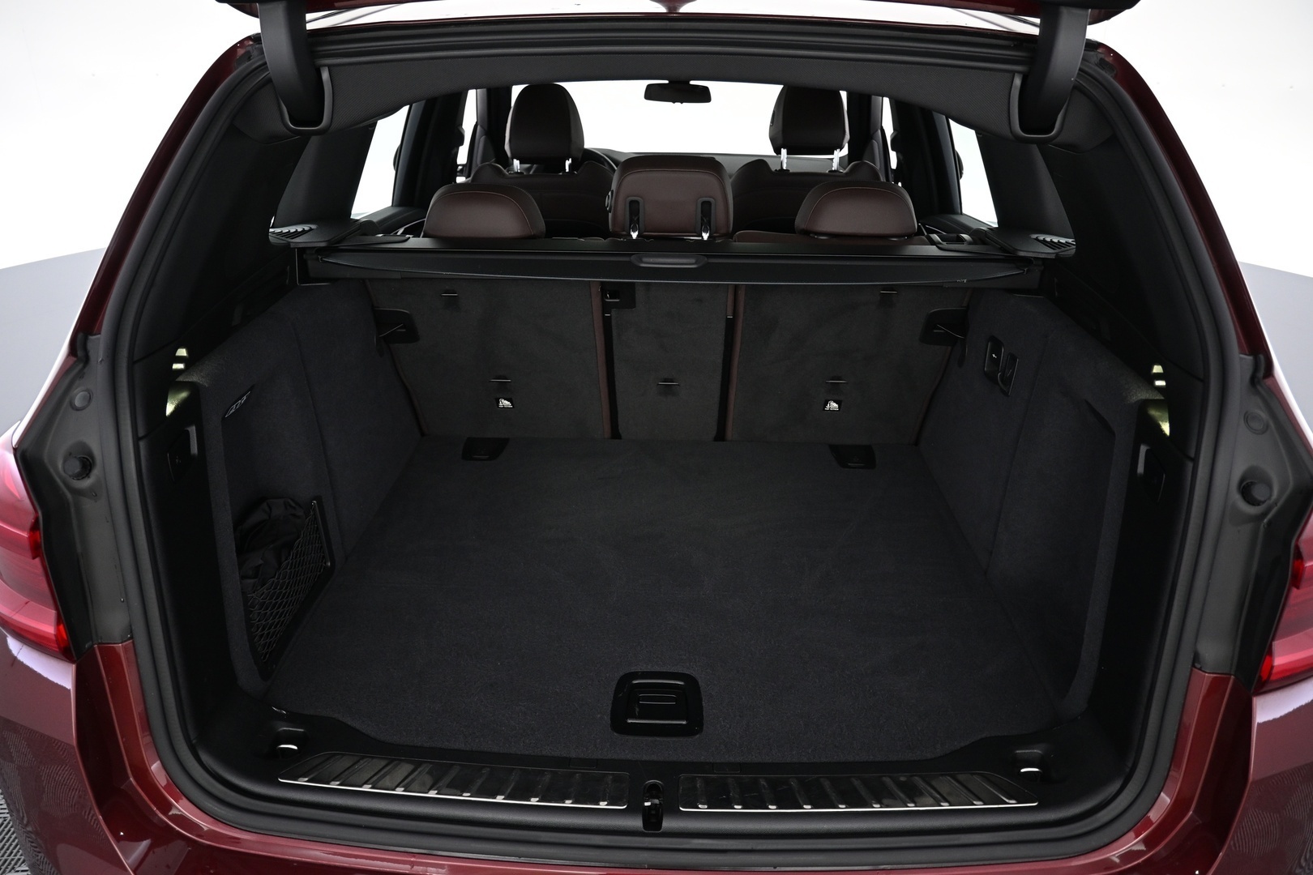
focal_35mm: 24
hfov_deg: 73.7
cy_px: 438
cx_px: 656
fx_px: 875
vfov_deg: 53.1
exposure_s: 1/25
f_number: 3.5
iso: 800
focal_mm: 16
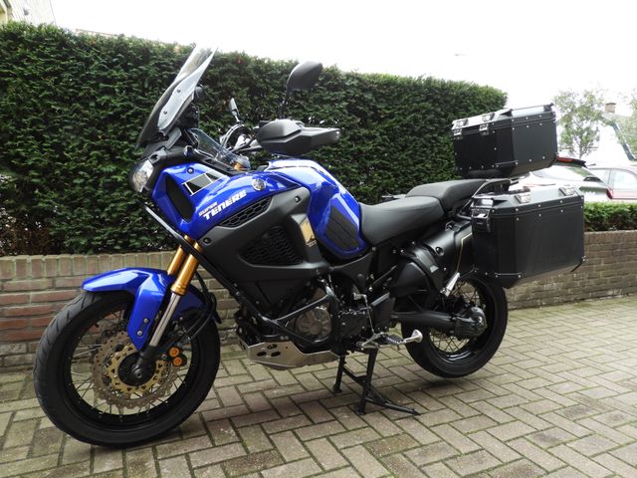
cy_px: 239
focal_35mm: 24
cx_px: 318
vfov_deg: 56.8
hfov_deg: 71.6
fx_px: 442
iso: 100
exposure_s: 1/60
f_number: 3.3
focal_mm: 4.3
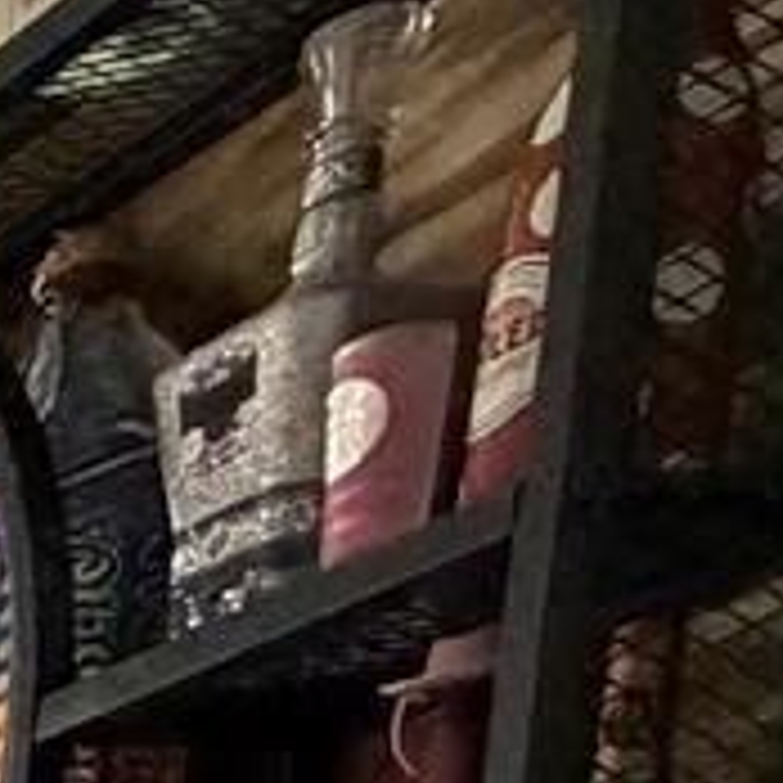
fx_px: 2917
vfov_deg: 11.4
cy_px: 2120
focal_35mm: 114
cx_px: -2007
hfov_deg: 9.2
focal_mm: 2.22
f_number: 2.2
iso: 400
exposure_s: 1/60
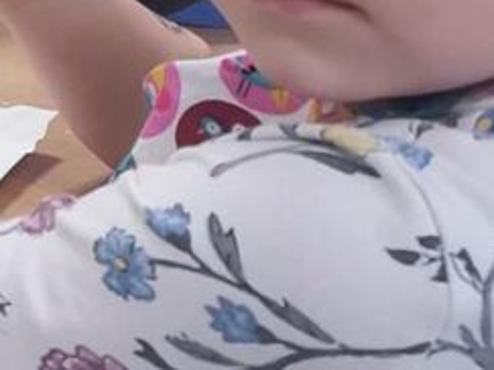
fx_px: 1626
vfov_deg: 12.6
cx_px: -520
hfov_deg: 14.2
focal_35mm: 114
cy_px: -83
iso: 400
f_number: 1.8
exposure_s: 1/100
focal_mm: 5.58
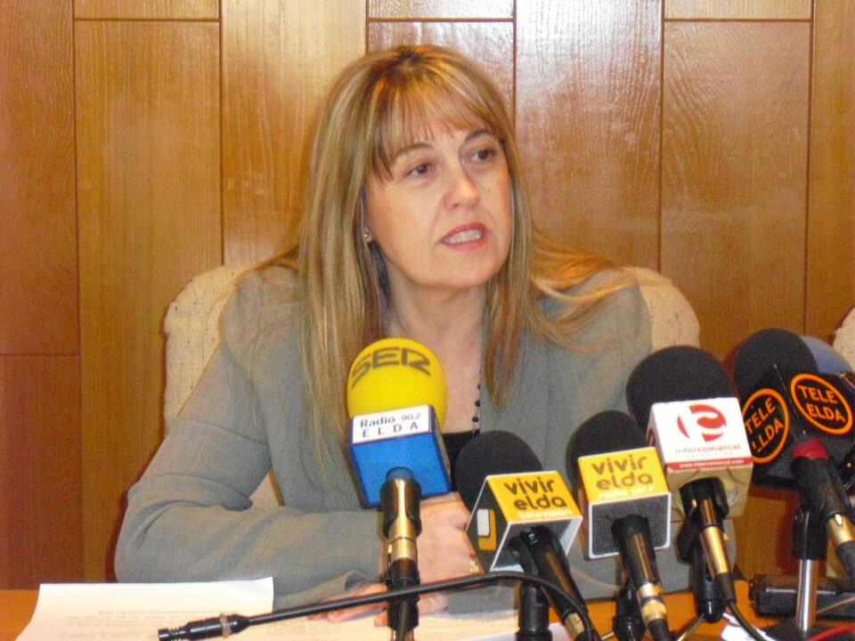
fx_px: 2643
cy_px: 320
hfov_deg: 18.4
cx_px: 428
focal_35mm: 107
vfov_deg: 13.8
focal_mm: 18.9
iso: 1600
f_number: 5.6
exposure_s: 1/60
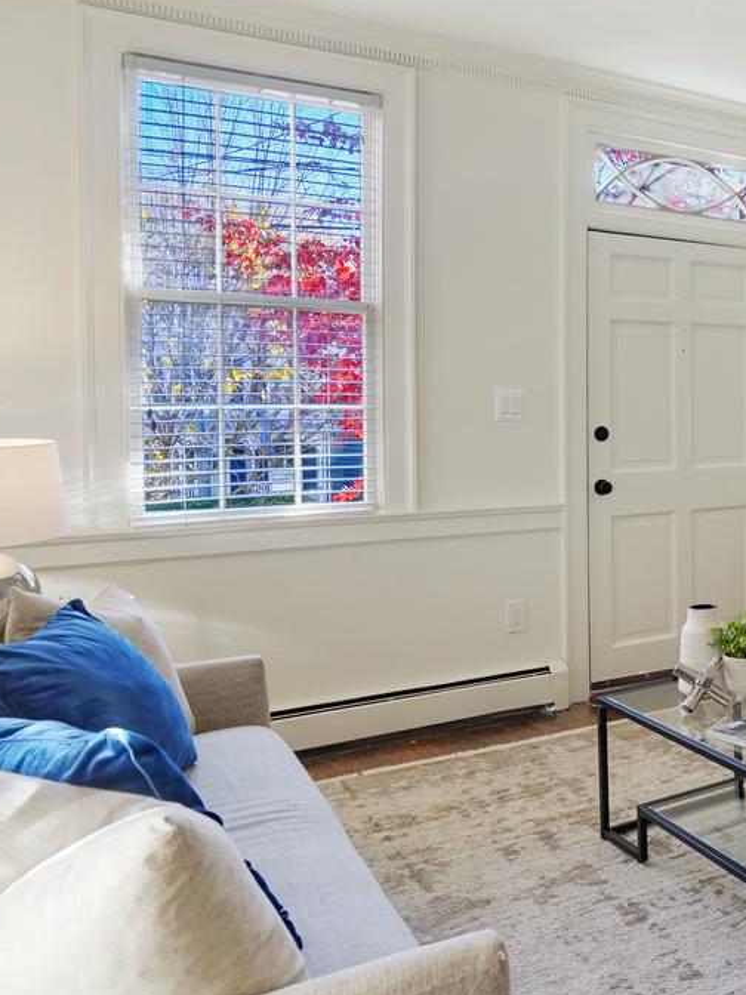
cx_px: 853
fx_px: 948
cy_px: 433
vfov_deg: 55.2
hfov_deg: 35.5
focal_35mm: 33
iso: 1250
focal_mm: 16
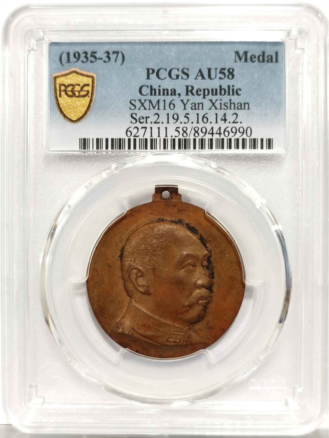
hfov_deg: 27.0
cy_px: 219
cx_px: 164
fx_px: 684
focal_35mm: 54
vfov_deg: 35.5
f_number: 16
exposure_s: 1/100
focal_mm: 5.56
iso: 160
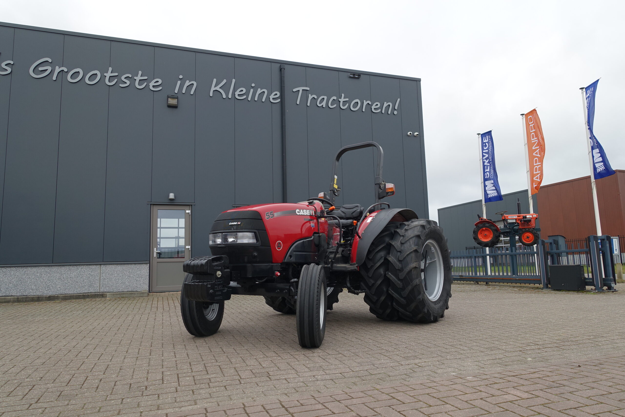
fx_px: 417
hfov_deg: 73.7
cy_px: 208
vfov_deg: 53.1
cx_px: 312
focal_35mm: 24
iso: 125
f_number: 4
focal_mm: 8.8
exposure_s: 1/320
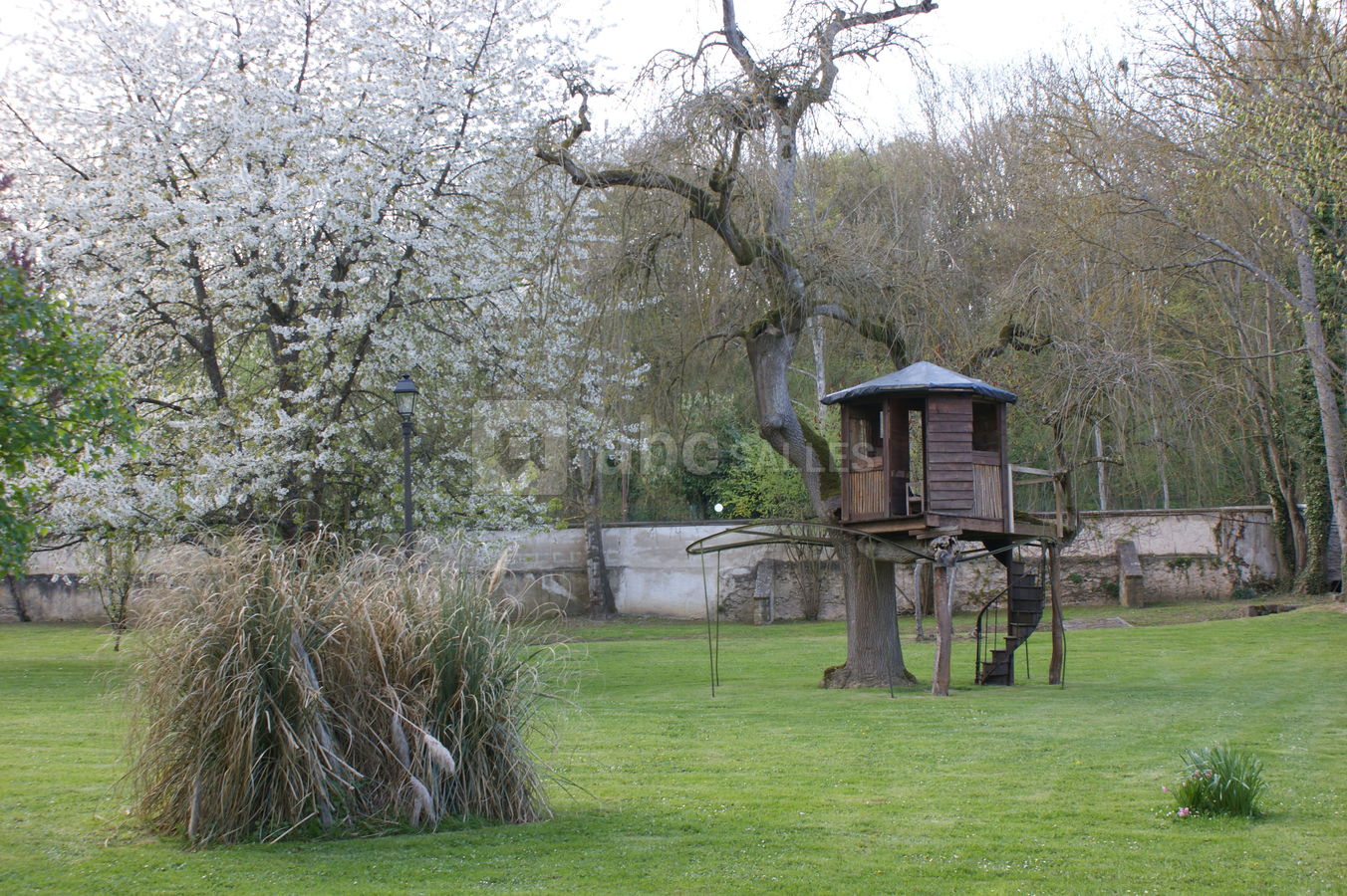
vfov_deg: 31.9
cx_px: 674
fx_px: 1571
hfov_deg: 46.4
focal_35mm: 42
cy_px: 448
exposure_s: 1/50
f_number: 5
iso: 100
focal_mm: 28
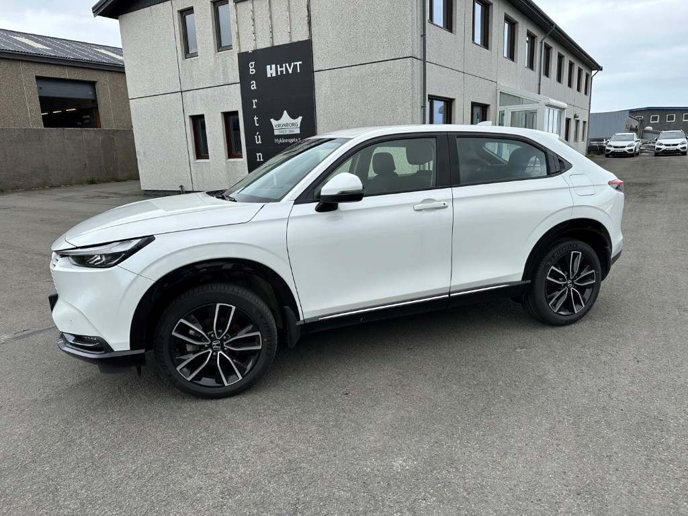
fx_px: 477
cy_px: 258
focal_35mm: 24
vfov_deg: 56.8
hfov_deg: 71.6
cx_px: 344
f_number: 1.78
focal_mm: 6.86
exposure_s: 1/2882
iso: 80
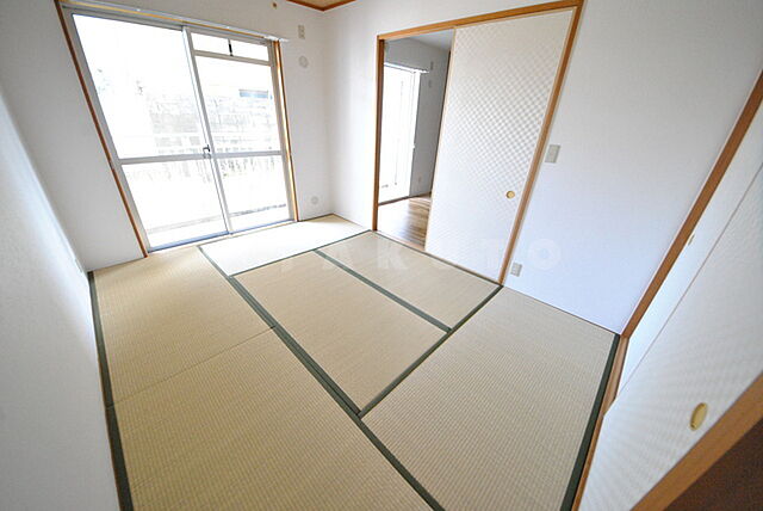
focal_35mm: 12
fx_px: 255
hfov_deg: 112.6
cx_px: 382
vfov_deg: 90.1
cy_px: 256
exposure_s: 1/40
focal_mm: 8
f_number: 4.5
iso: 1600
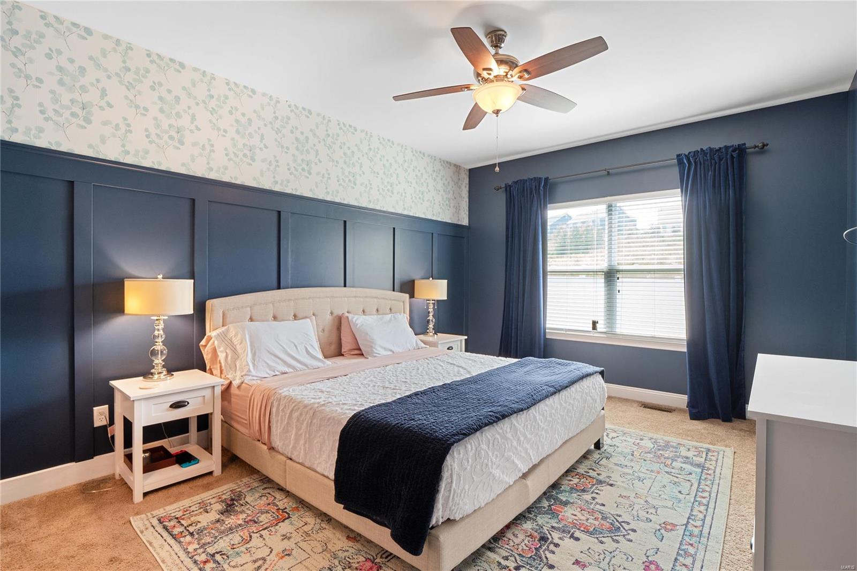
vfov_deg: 73.7
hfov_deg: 96.7
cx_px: 428
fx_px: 381
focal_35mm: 16
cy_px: 286
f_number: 8
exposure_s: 1/4
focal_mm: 8
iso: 400
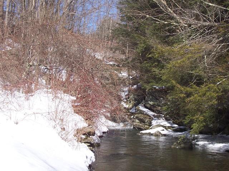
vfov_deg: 22.3
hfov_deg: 29.4
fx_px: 437
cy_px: 86
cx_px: 114
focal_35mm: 66
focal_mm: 10.8
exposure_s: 1/180
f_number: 6.7
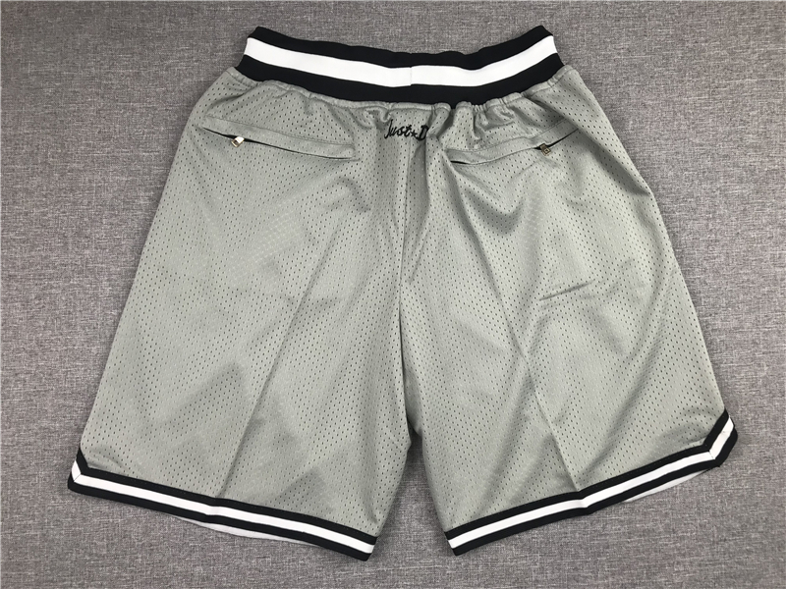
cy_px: 294
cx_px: 393
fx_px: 636
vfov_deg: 49.7
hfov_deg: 63.4
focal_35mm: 28
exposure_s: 1/50
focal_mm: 3.99
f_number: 1.8
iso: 32
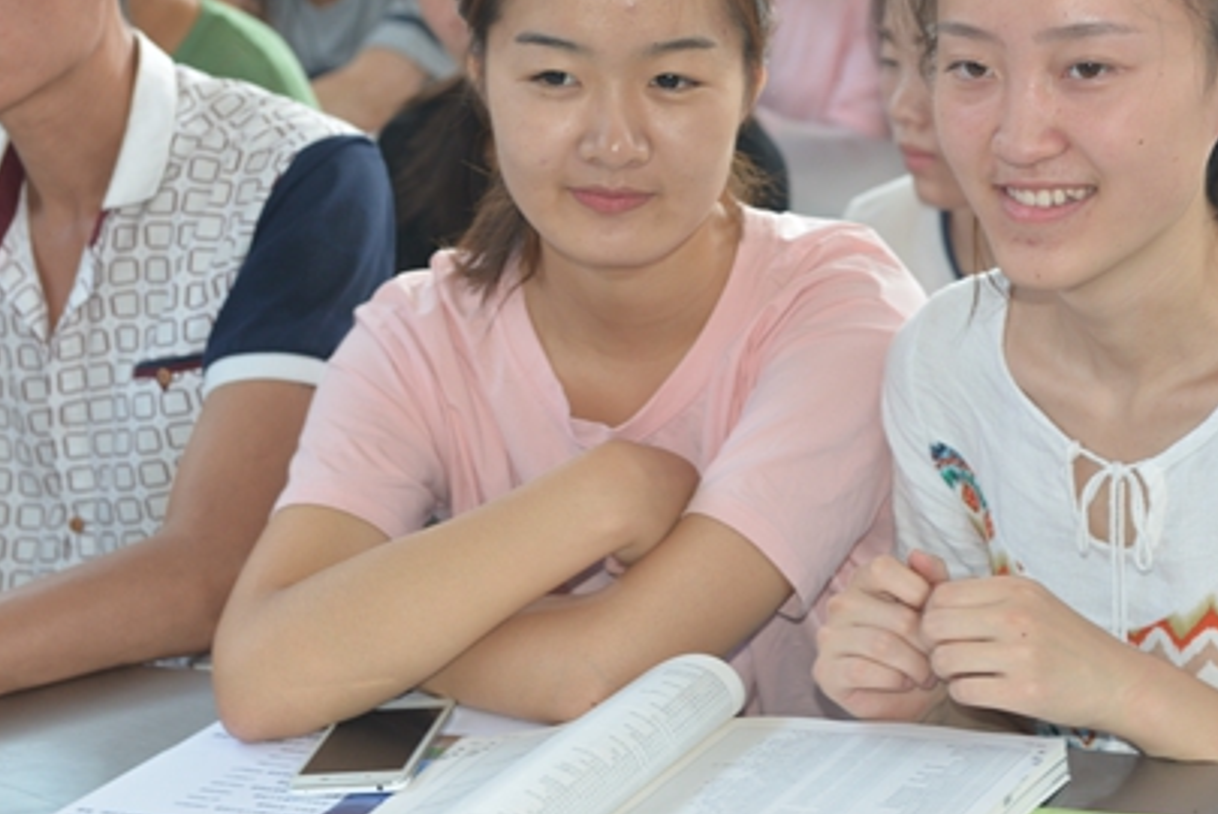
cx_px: 799
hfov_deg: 19.6
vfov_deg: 13.2
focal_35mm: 104
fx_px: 3521
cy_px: 267
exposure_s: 1/60
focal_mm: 70
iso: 800
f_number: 5
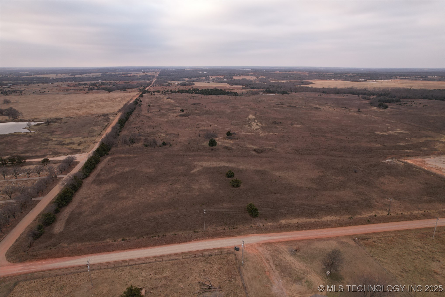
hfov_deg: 78.6
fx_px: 272
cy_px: 148
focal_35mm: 22
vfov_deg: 57.2
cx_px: 222
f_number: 2.8
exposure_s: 1/50
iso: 130
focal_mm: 8.38
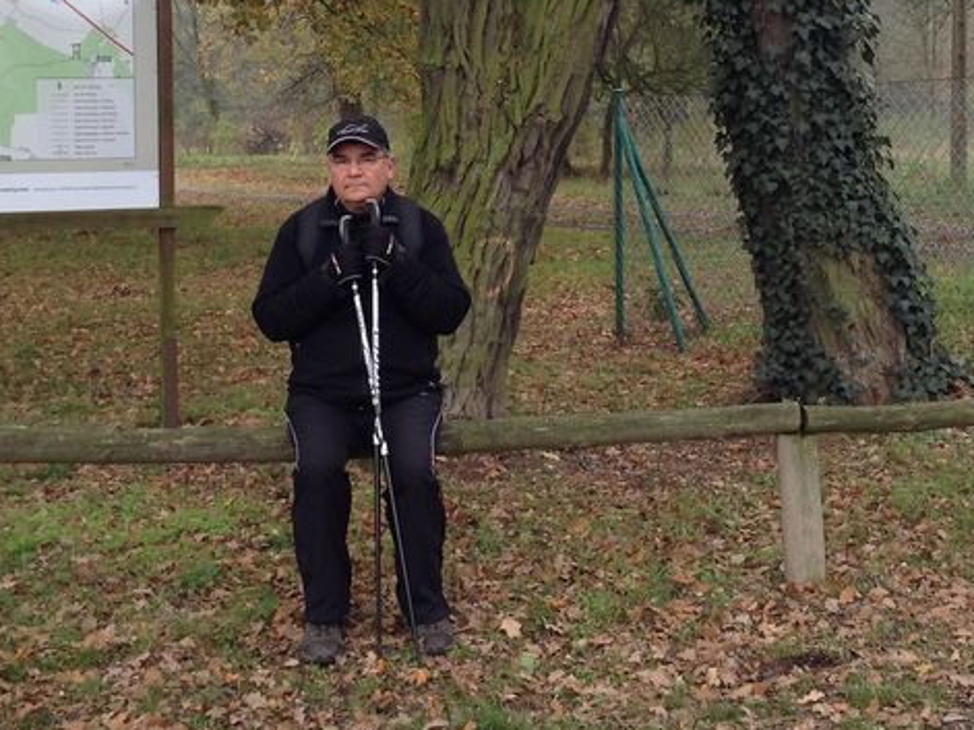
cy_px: 202
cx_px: 478
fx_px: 1575
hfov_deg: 34.4
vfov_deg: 25.8
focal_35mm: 56
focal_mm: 3.3
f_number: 2.4
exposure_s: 1/124
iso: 32
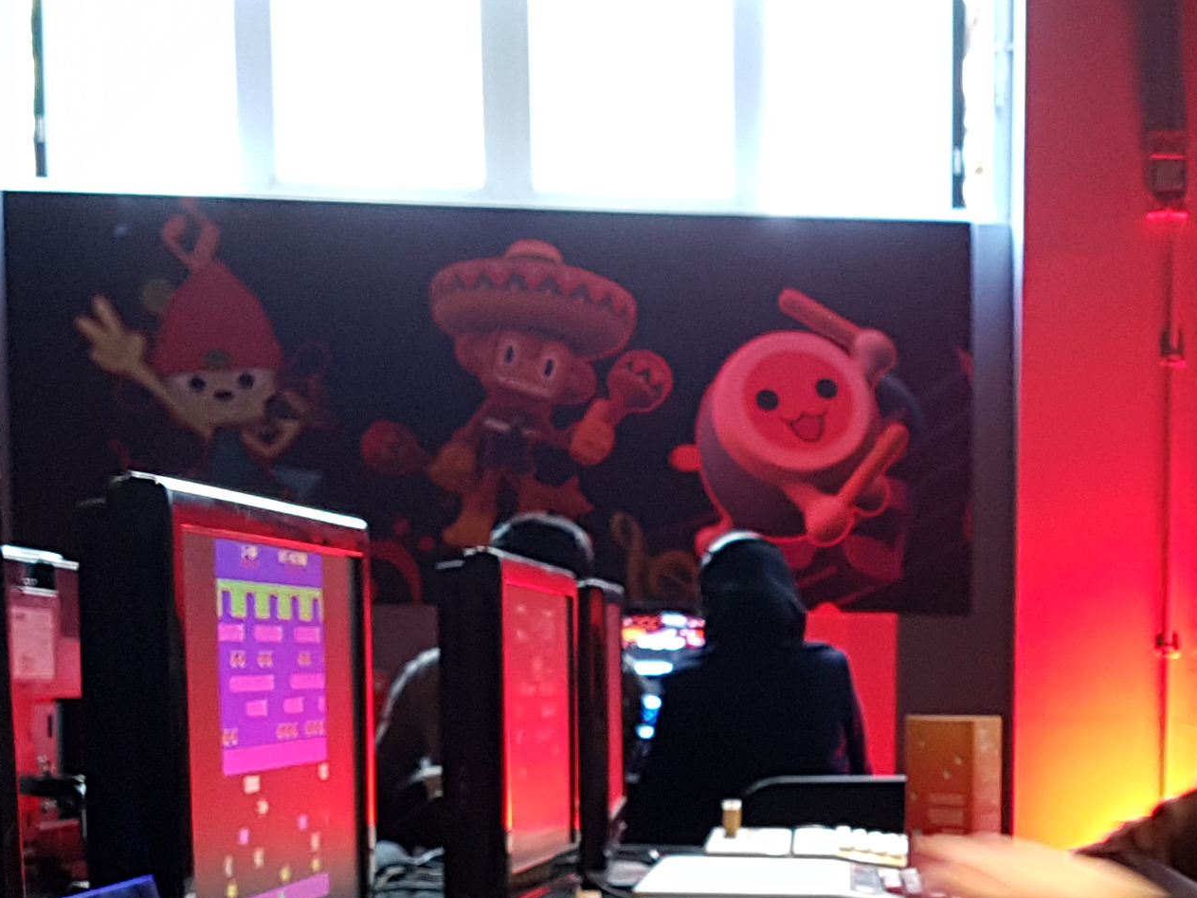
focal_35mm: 83
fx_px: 2870
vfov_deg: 17.3
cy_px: 934
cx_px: 1012
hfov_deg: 23.1
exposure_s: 1/17
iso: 250
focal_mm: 4.2
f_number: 1.7
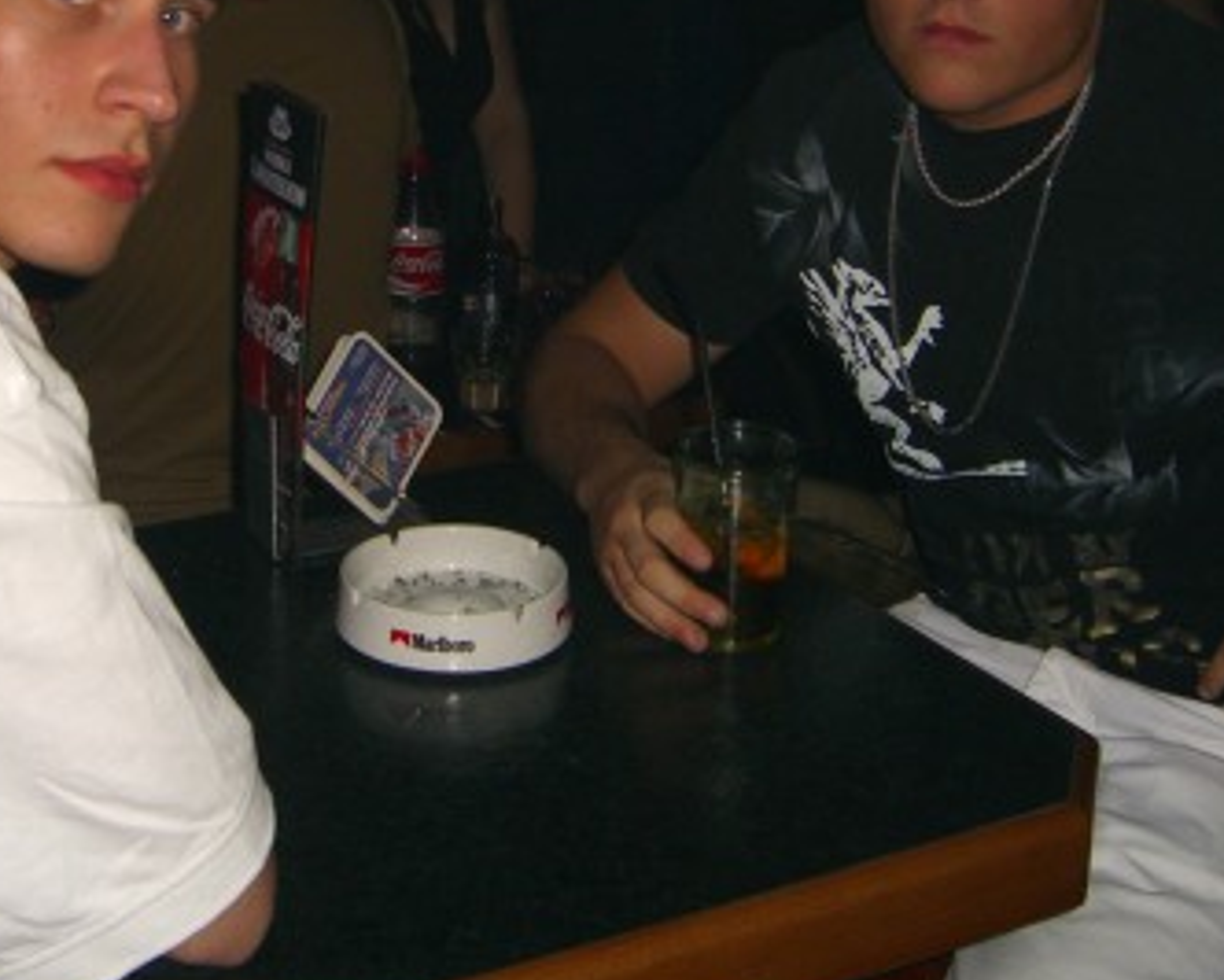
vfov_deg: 22.5
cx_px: 461
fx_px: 2429
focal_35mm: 67
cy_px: 206
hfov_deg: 28.2
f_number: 2.8
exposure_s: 1/60
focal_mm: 7.9
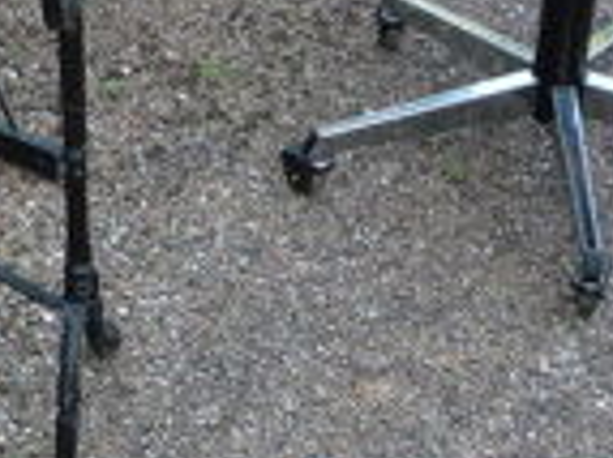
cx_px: 9
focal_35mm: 101
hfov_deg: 19.0
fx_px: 1787
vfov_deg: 14.5
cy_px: 60
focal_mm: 5.2
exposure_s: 1/100
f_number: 3.3
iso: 100
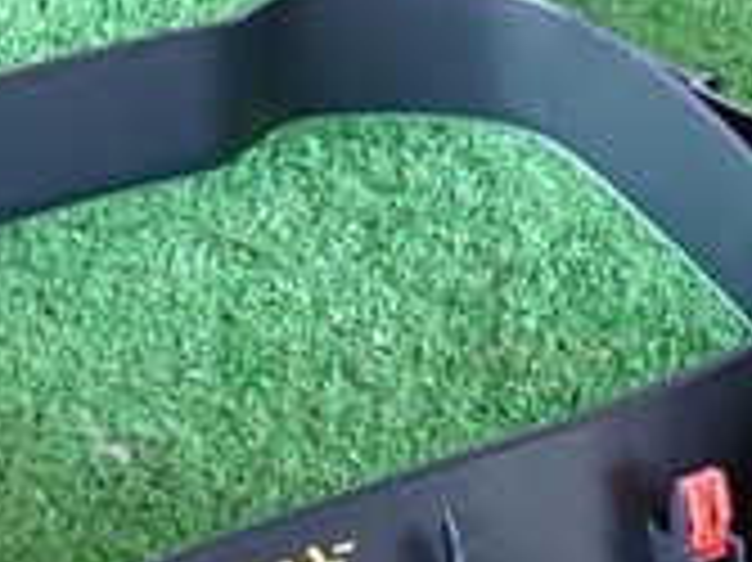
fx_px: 1954
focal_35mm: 90
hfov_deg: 21.1
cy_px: 535
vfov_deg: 16.1
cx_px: 18
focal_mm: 4.5
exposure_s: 1/30
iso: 250
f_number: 2
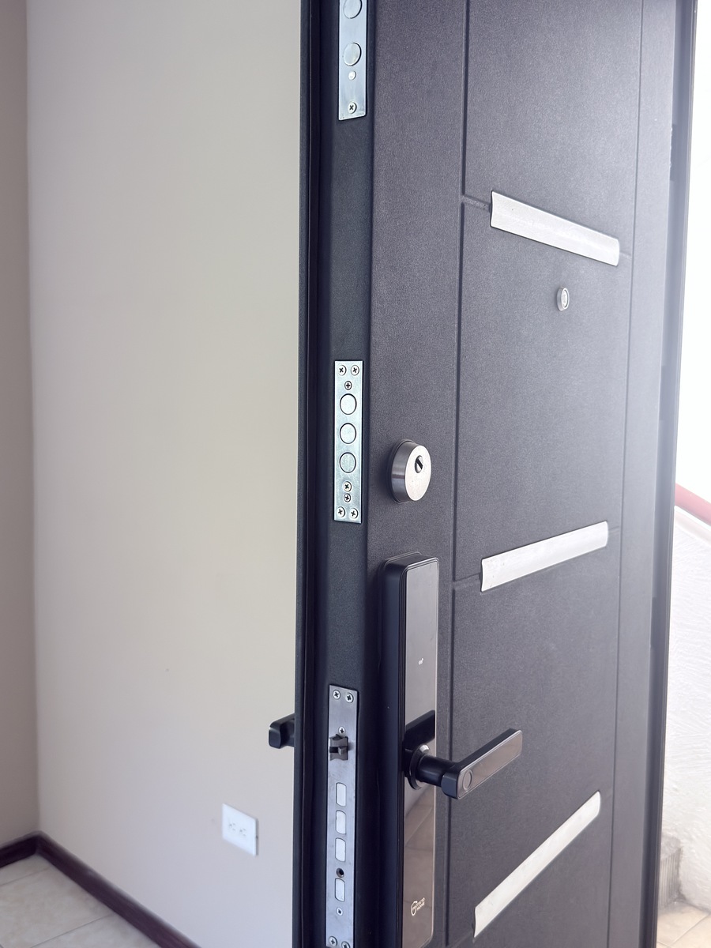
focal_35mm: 36
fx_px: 986
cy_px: 474
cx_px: 356
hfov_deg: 39.7
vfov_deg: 51.4
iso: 200
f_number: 1.78
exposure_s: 1/60
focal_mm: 6.76
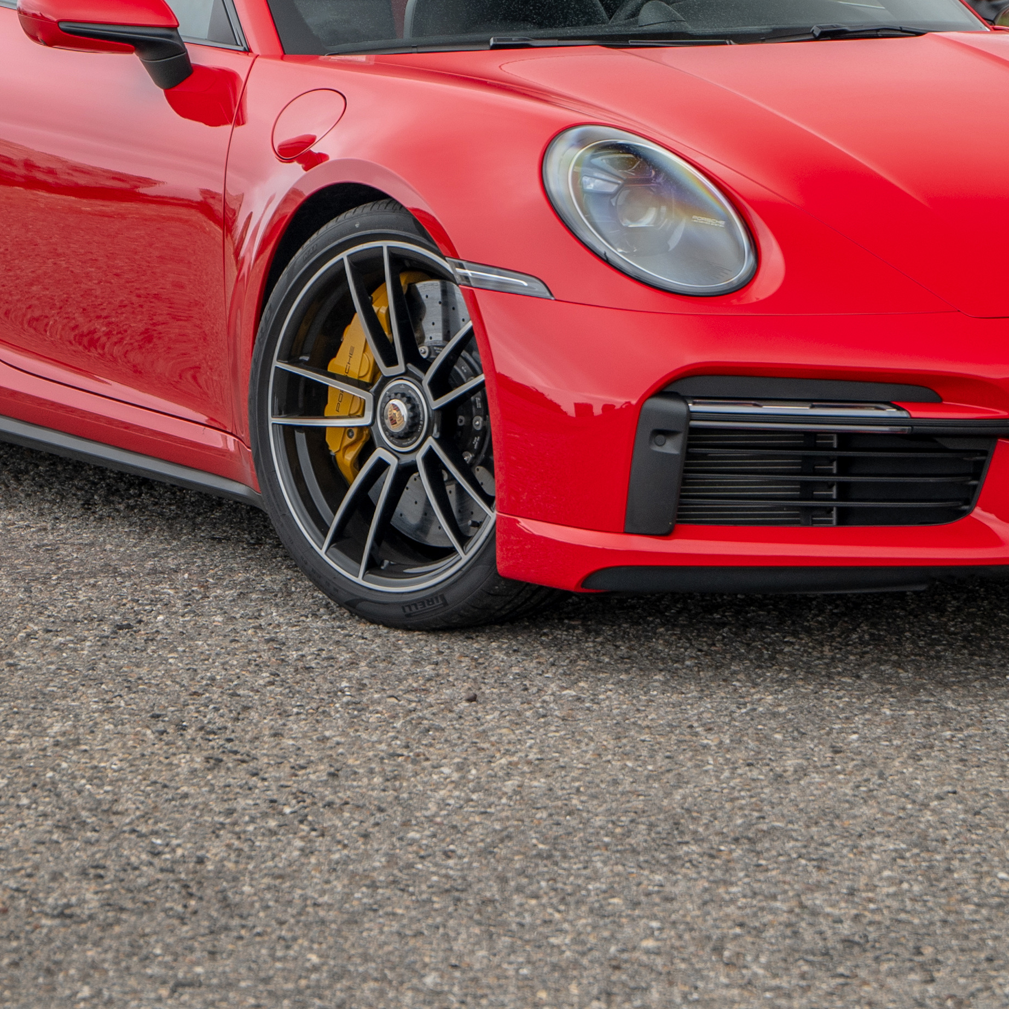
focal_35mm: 188
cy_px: 42
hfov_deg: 9.3
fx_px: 6200
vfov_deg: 9.3
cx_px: 423
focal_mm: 68
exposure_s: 1/250
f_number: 3.2
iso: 125
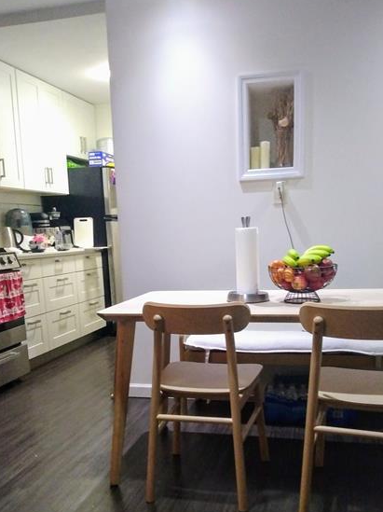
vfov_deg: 62.3
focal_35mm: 28
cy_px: 331
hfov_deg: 49.7
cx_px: 189
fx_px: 414
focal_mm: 3.54
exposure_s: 1/30
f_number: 2
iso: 897
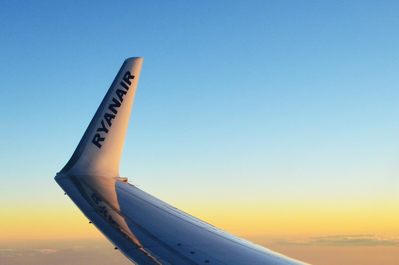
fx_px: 941
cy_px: 302
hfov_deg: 23.8
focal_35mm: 85
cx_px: 261
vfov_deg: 15.5
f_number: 9
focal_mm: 22
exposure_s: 1/125
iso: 400
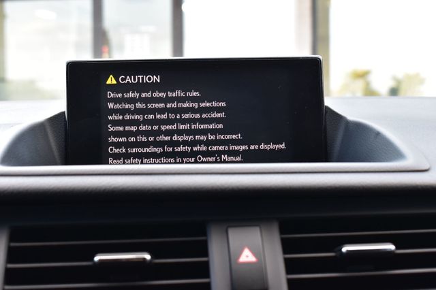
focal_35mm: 57
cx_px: 218
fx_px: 690
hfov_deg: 35.1
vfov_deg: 23.8
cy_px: 145
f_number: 7.1
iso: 400
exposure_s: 1/30
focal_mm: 38
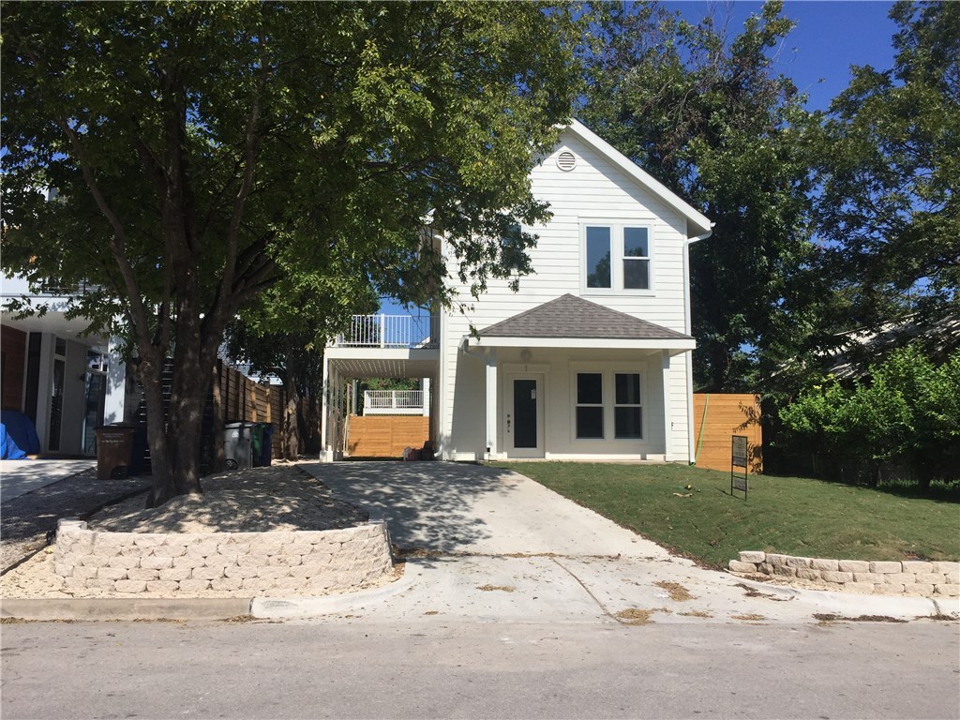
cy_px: 360
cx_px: 480
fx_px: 804
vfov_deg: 48.2
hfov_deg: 61.7
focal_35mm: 29
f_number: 2.2
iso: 32
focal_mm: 4.15
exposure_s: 1/3597
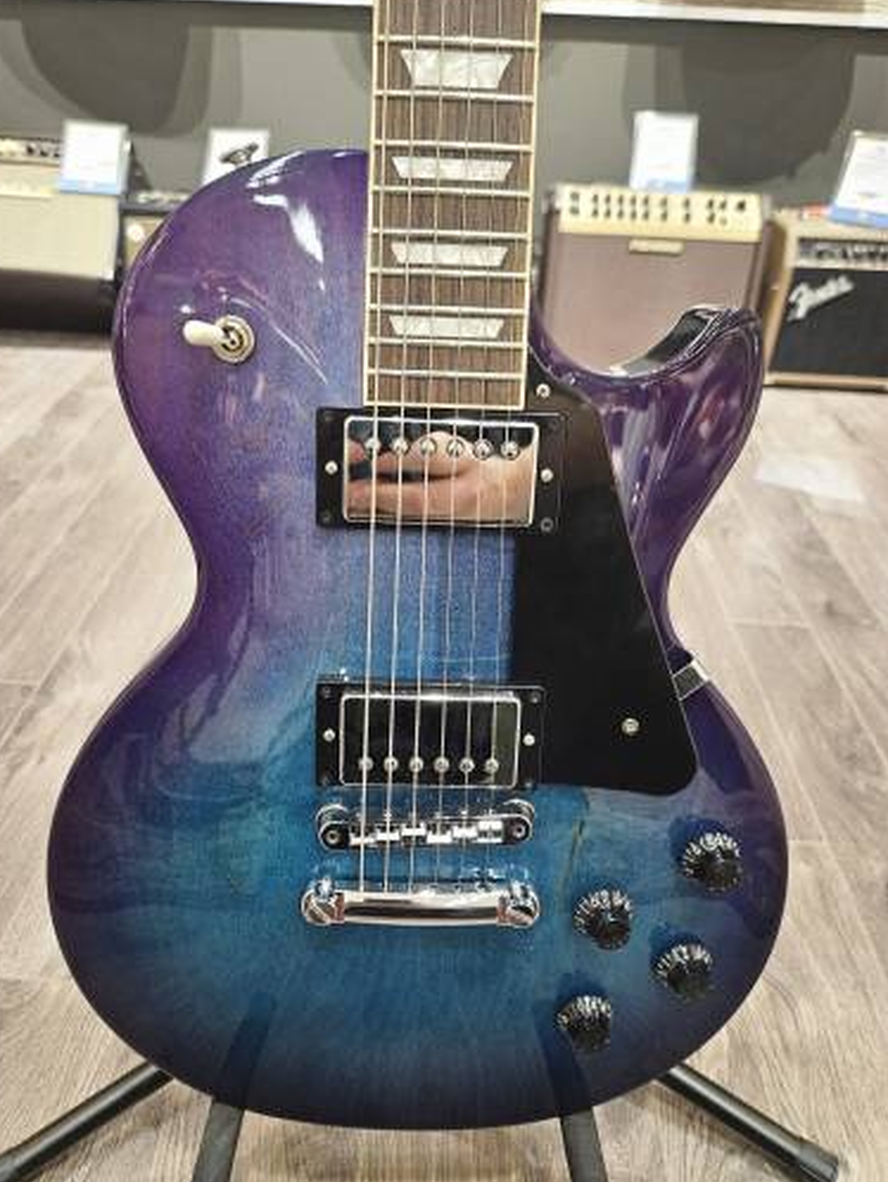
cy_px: 584
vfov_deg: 71.6
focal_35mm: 24
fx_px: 820
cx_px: 427
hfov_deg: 56.8
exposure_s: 1/60
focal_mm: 5.4
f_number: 1.8
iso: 640
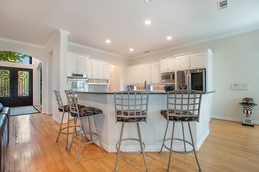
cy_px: 86
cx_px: 130
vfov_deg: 77.3
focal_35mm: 15
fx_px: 108
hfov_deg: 100.4
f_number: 8
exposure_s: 1/6
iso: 100
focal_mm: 10
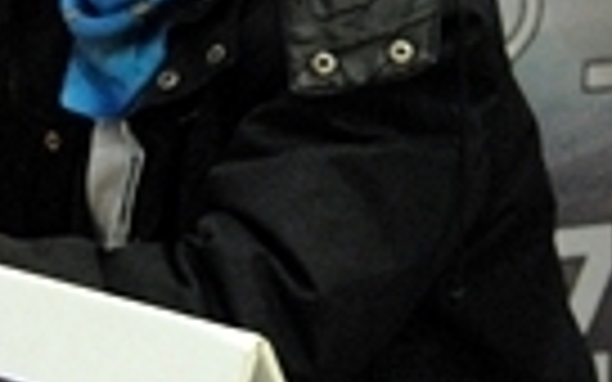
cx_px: -4
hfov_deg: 11.8
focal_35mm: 176
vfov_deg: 7.5
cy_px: 193
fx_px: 2936
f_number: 4.5
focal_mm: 26
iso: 1600
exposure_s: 1/80
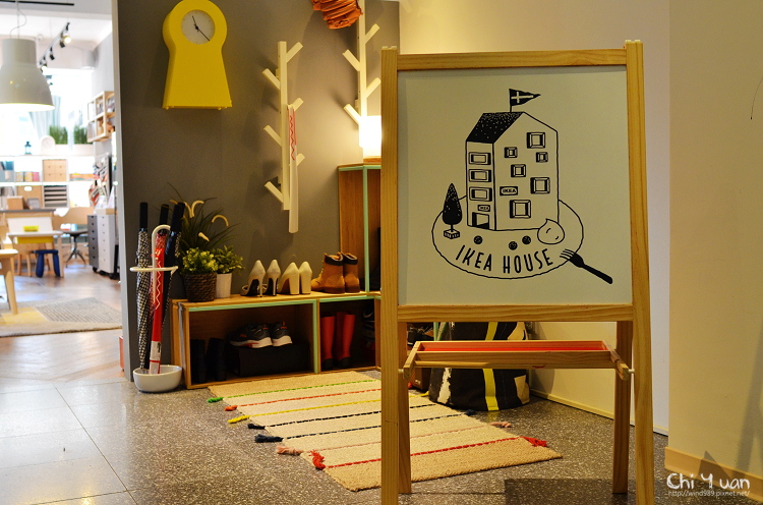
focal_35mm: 42
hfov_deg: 46.5
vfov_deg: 31.7
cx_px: 382
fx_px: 888
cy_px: 252
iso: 640
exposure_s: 1/60
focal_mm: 28
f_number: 4
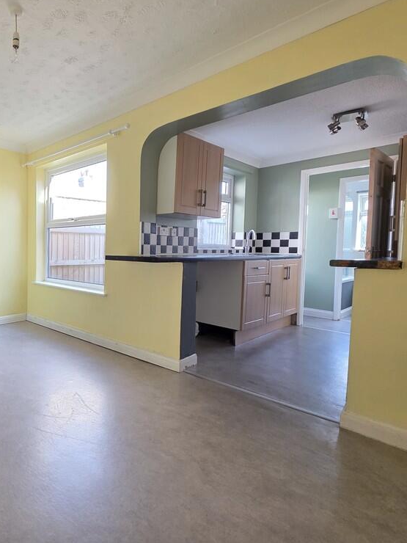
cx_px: 55
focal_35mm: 18
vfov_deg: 87.7
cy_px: 263
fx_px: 282
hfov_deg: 62.3
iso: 200
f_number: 1.9
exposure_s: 1/120
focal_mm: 2.2
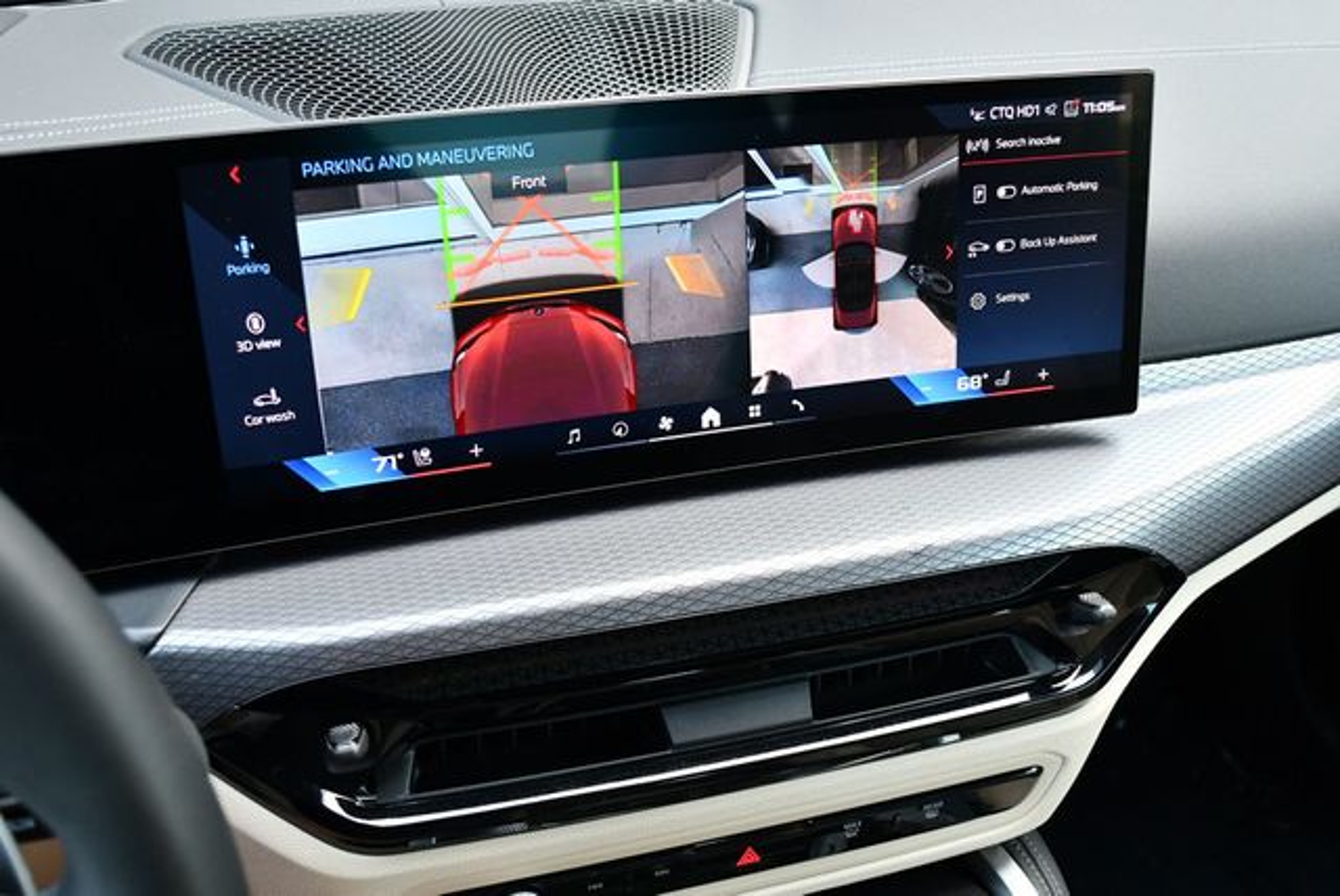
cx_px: 670
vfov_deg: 36.9
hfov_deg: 53.1
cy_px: 448
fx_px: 1341
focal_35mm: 36
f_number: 3.5
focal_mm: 18
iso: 800
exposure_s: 1/250
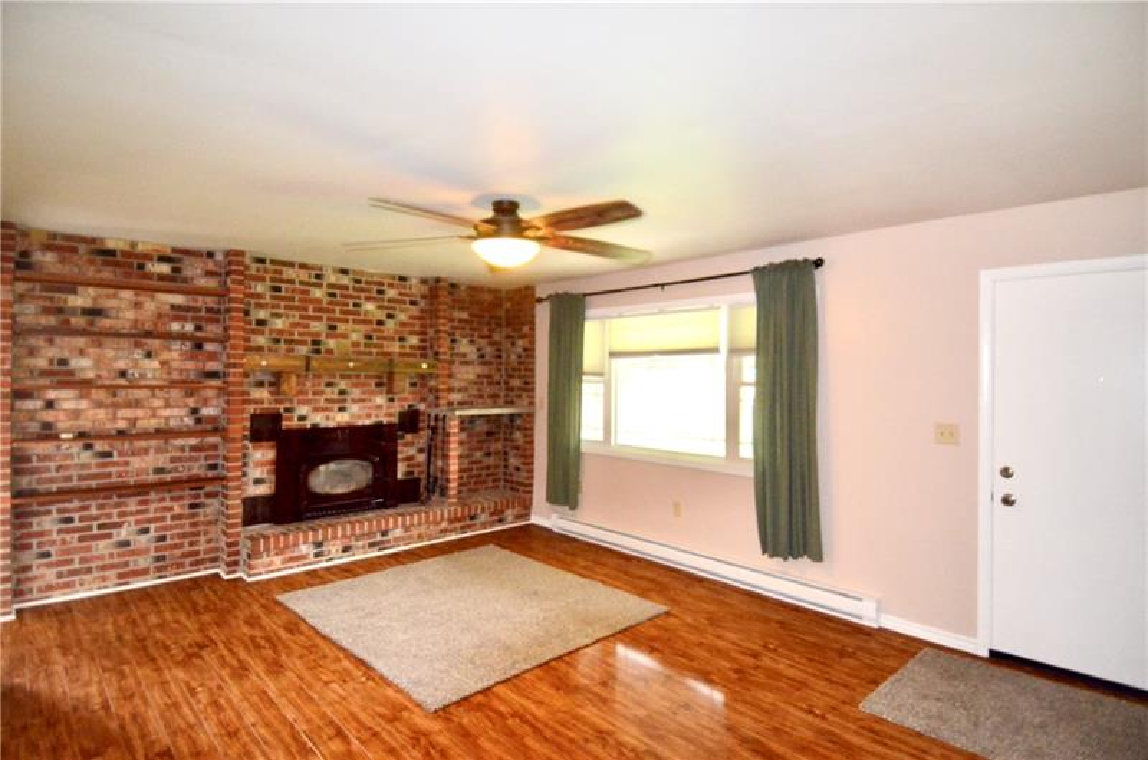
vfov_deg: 67.1
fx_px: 573
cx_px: 574
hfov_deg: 90.1
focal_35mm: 18
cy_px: 380
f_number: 4
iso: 3200
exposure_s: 1/60
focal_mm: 12
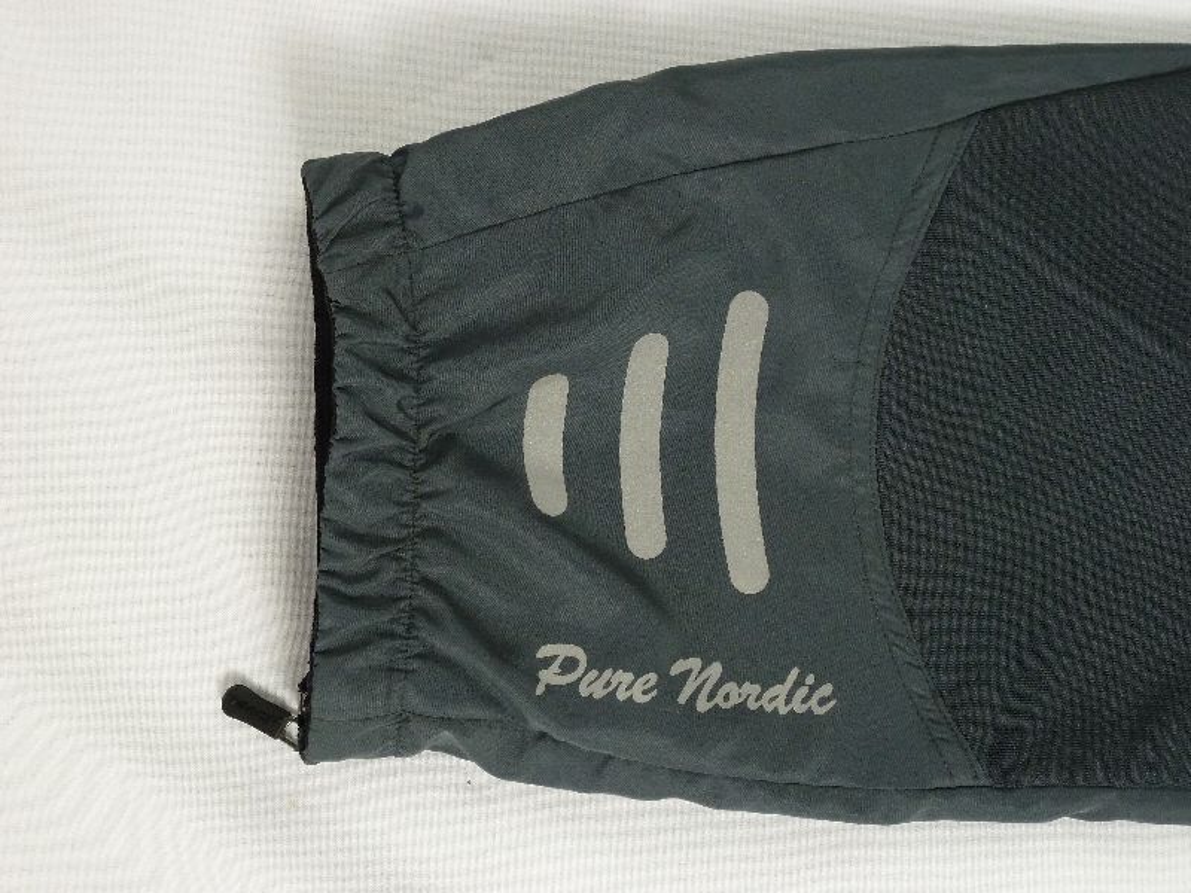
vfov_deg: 23.3
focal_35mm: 63
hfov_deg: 30.7
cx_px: 596
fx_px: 2168
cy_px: 446
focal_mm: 10.3
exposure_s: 1/40
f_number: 4
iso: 250
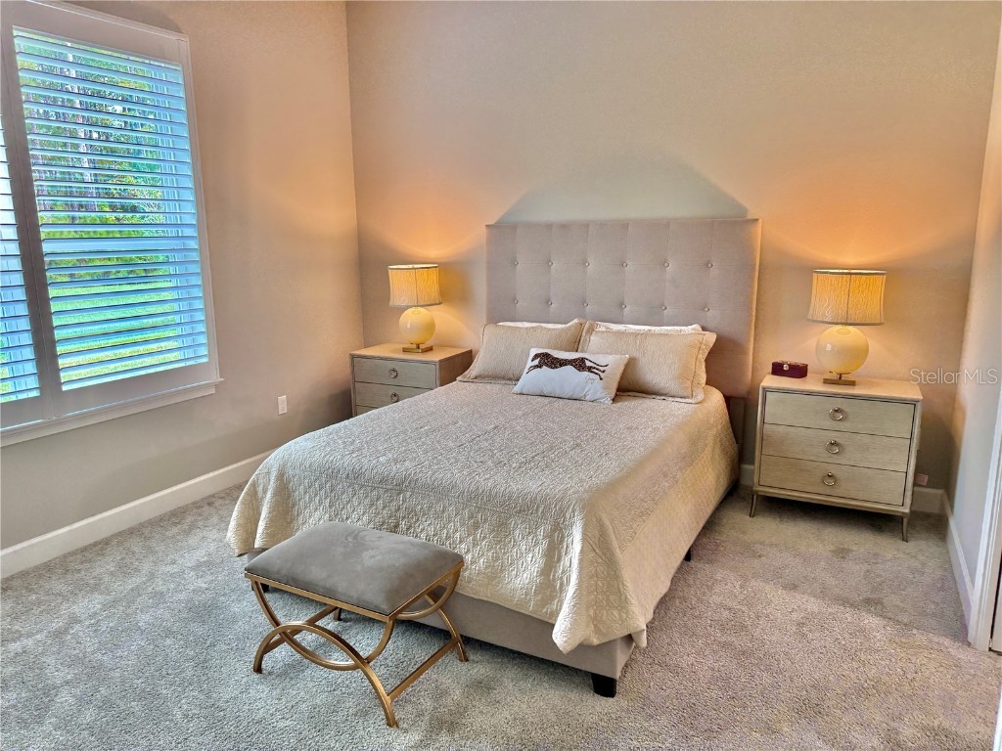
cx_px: 501
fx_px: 695
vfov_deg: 56.8
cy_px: 376
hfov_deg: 71.6
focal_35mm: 24
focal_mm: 6.76
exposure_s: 1/120
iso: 160
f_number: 1.78
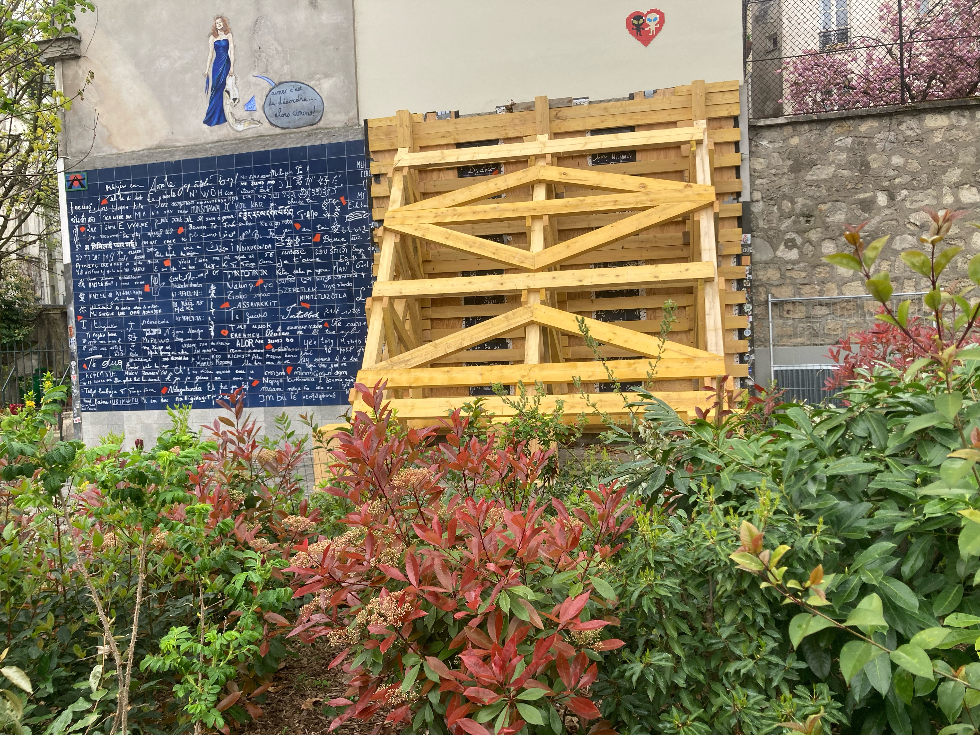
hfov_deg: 63.4
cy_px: 368
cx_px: 490
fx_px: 793
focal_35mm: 28
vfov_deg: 49.7
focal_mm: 3.99
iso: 32
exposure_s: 1/121
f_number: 1.8
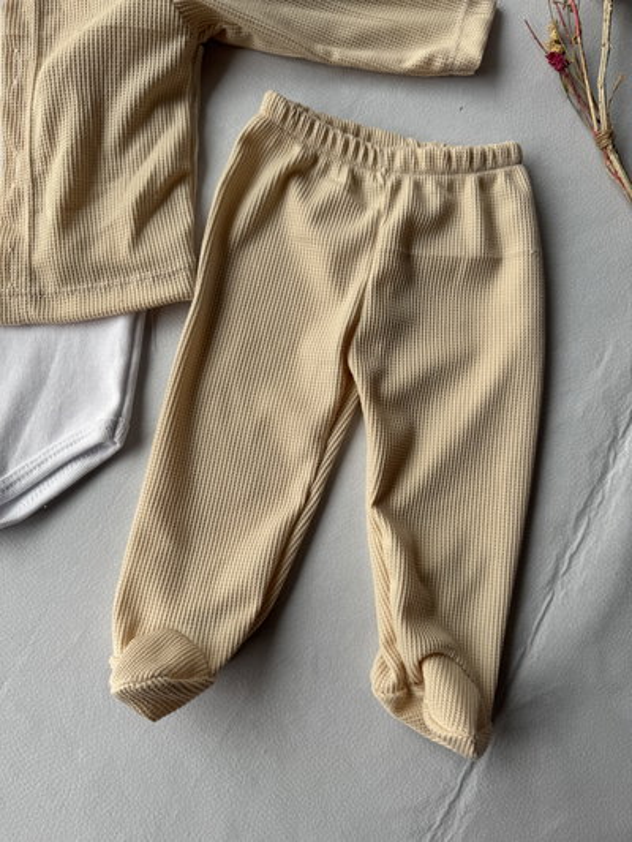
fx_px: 584
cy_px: 421
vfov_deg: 71.6
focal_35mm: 24
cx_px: 316
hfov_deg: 56.8
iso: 80
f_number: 1.78
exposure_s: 1/756
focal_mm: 6.76
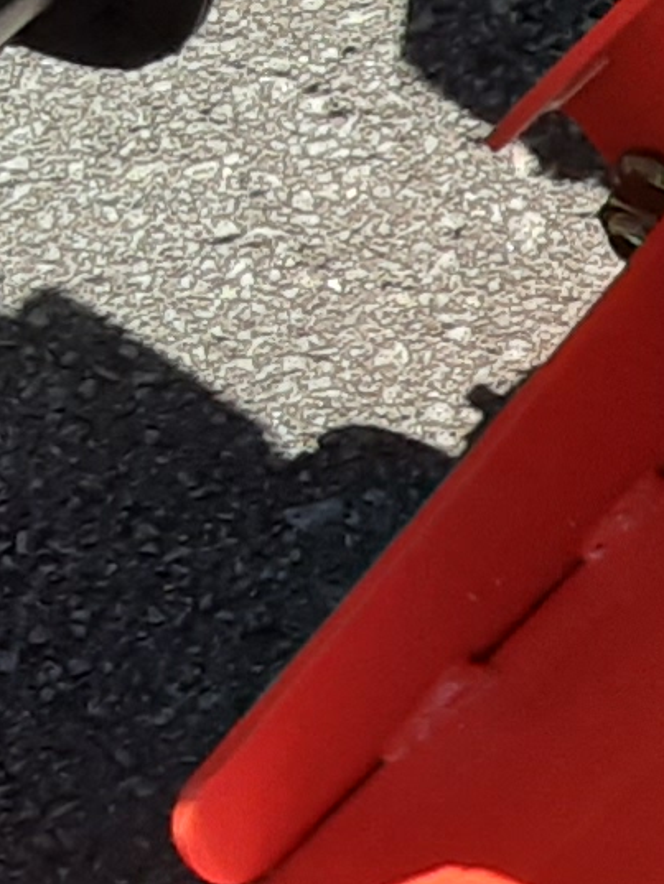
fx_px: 4193
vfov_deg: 11.8
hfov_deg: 7.9
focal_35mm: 164
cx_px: 1921
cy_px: 1012
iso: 40
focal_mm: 2.91
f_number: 1.9
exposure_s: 1/2404
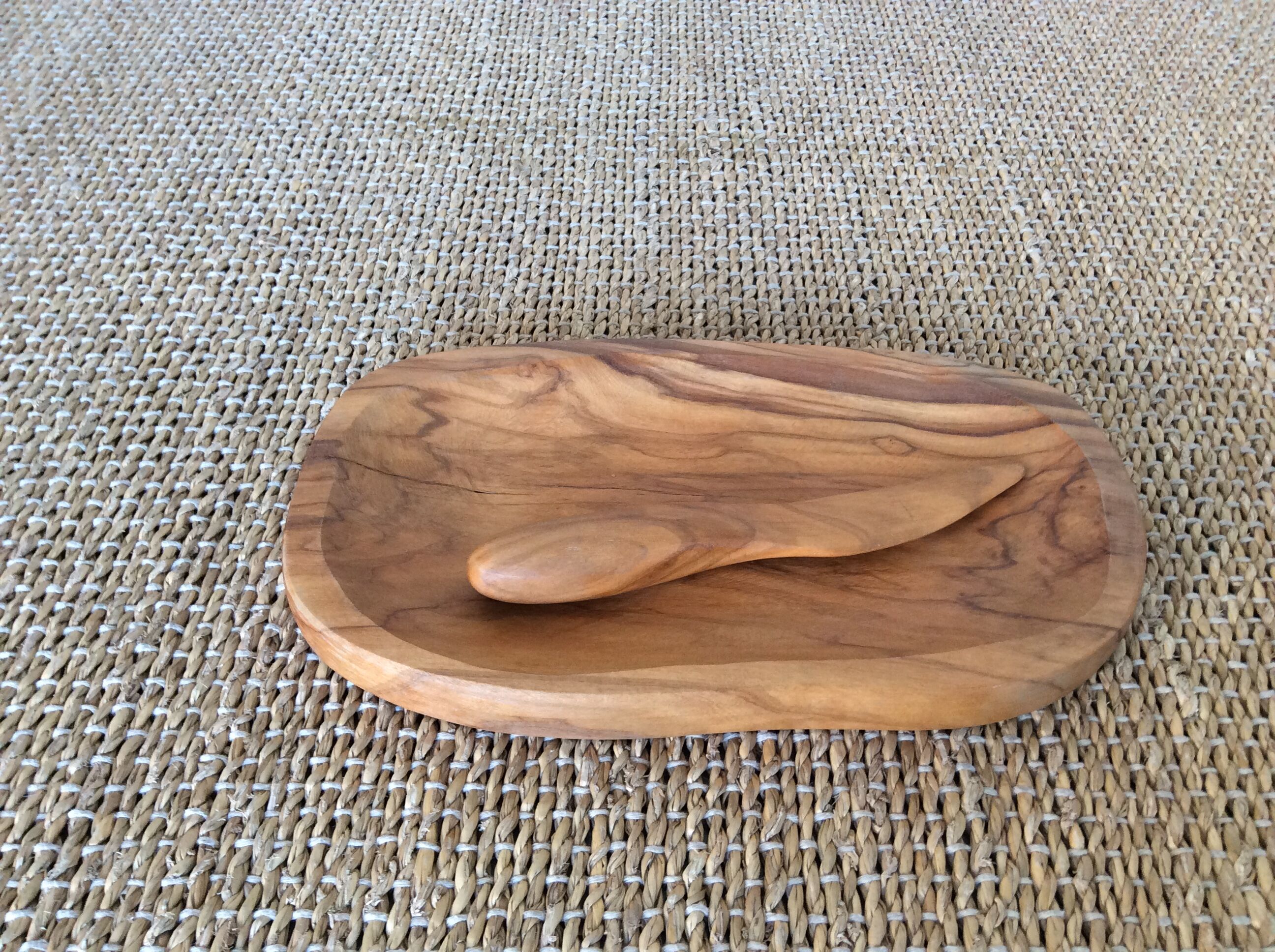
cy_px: 476
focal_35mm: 32
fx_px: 1177
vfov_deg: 44.1
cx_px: 638
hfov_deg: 56.9
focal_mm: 3.3
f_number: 2.4
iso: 80
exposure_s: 1/25
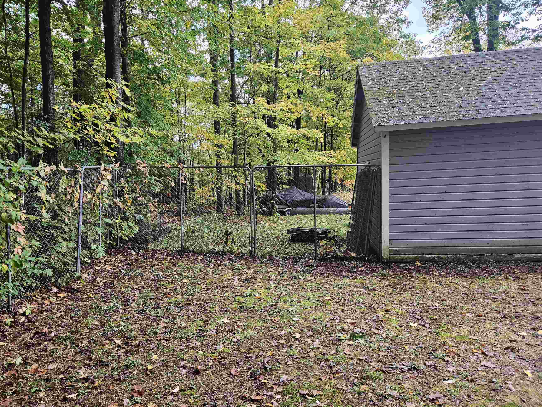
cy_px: 206
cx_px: 247
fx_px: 423
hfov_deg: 65.2
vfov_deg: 51.4
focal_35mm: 27
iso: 200
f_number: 1.8
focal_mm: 5.4
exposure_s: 1/359
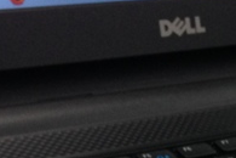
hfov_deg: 14.3
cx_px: 240
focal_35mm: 141
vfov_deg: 9.0
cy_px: 351
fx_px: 924
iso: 80
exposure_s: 1/20
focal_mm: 4.12
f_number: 2.4
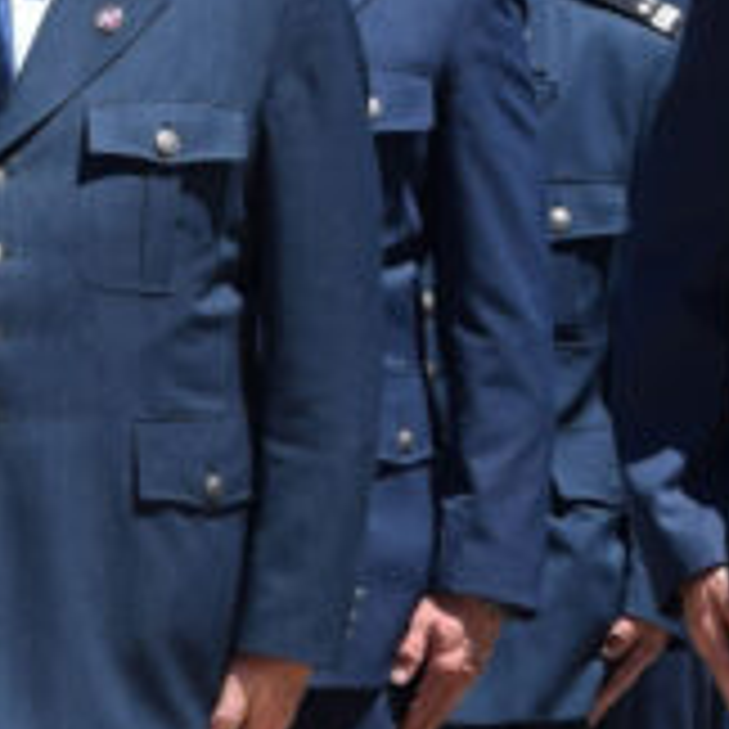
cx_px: 680
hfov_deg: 2.6
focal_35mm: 685
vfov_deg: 2.6
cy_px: 304
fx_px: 16313
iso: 200
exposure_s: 1/400
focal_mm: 85
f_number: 10
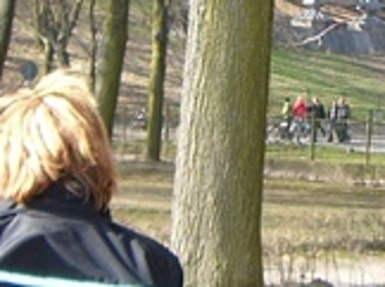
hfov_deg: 10.4
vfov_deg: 7.8
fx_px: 2088
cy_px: 2
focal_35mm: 188
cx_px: 387
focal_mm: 6.2
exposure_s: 1/250
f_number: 2.7
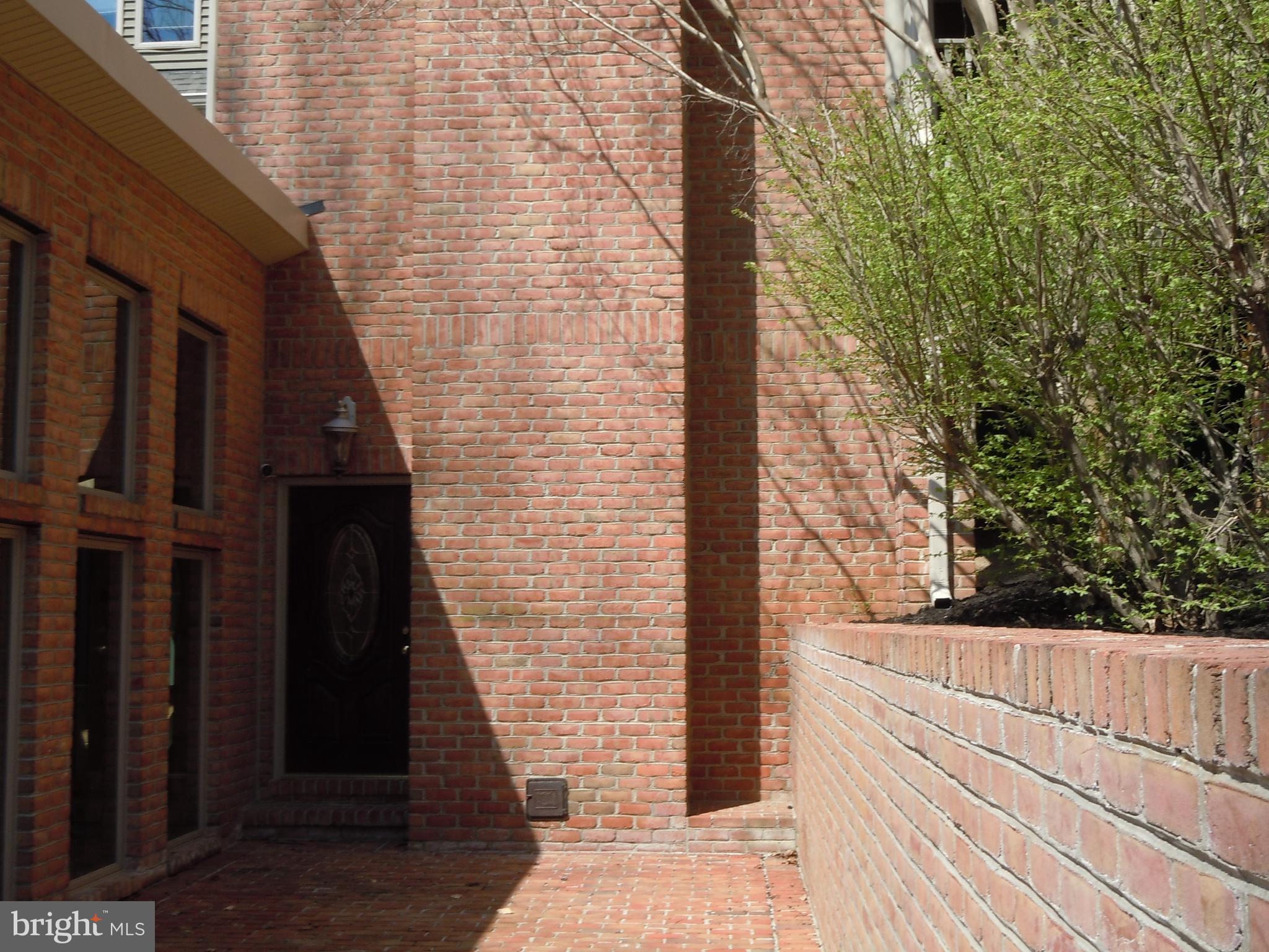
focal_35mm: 45
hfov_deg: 42.1
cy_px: 476
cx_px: 634
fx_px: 1650
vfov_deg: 32.2
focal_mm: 8.1
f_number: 4.6
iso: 100
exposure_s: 1/400
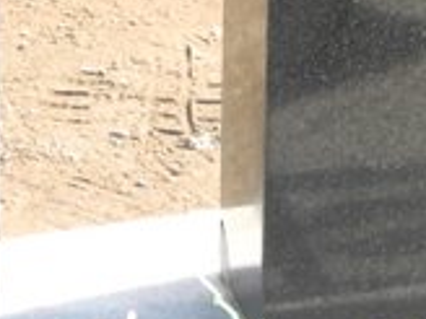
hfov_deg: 5.3
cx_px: 553
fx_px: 4553
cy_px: -443
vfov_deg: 3.9
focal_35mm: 370
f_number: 4
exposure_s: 1/160
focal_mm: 16.3
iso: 100
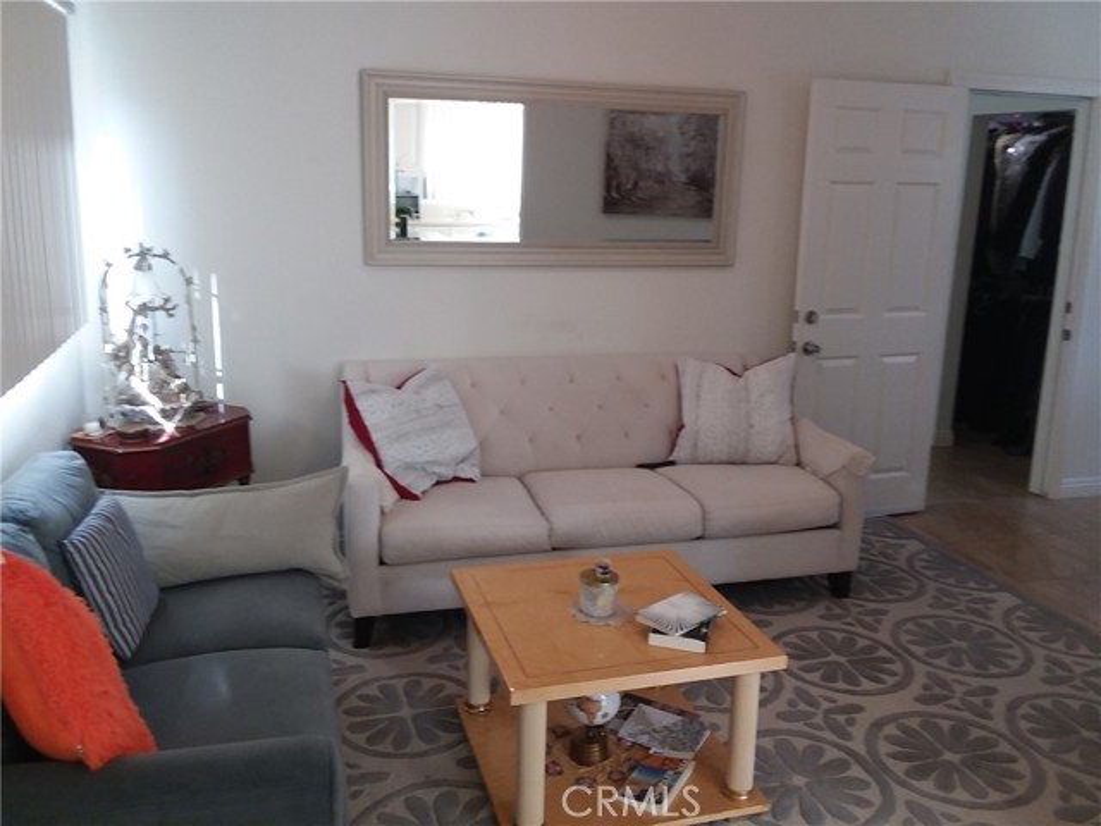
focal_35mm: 29
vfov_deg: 48.2
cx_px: 550
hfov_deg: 61.7
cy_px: 413
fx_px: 922
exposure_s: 1/30
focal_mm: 2.47
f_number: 1.9
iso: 50
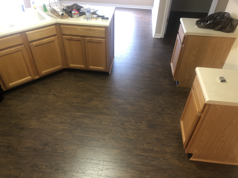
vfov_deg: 49.7
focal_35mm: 28
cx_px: 119
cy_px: 89
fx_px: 193
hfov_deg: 63.4
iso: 80
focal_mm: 3.99
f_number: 1.8
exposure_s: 1/6
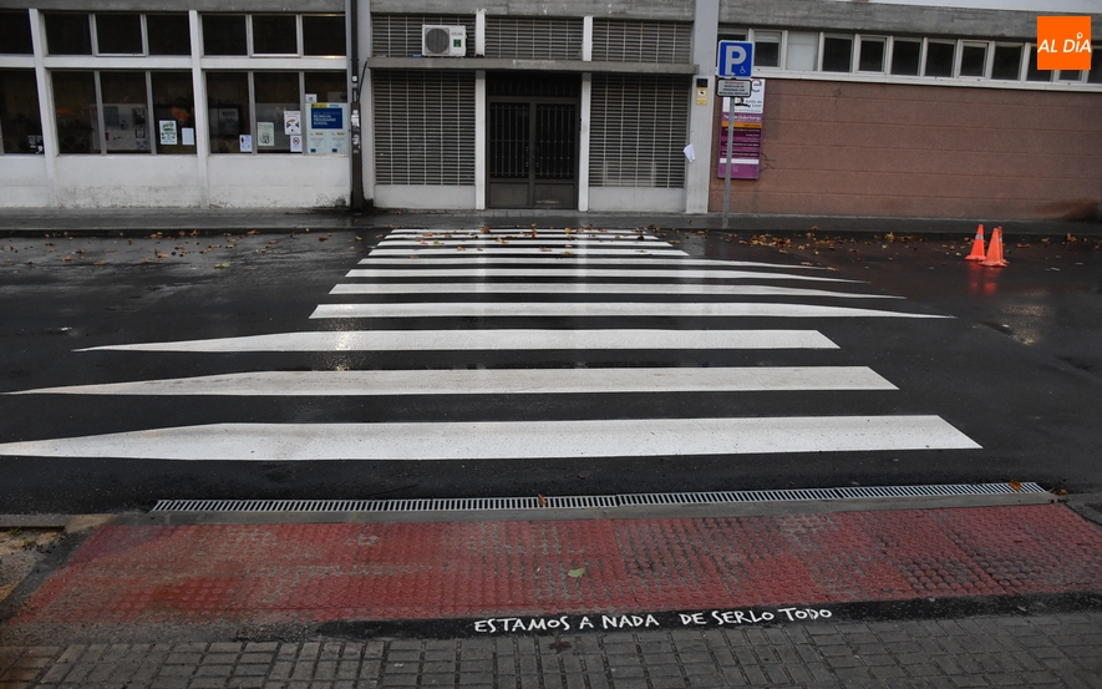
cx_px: 557
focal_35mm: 28
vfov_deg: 44.5
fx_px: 841
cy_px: 366
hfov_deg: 66.5
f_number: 3.5
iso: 1600
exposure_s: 1/60
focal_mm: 18
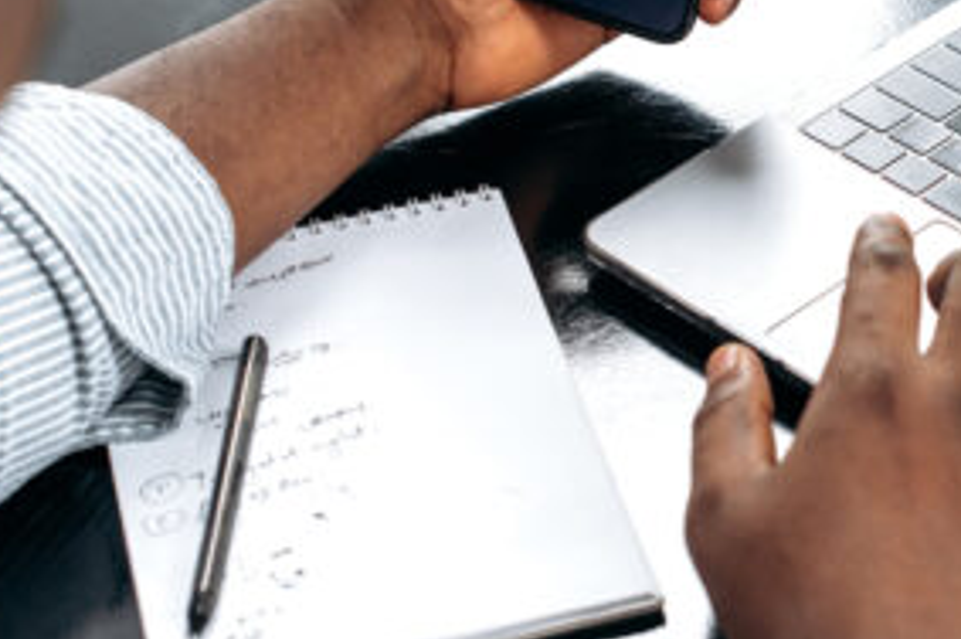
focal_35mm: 113
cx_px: 846
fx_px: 3013
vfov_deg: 12.1
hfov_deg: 17.9
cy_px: 146
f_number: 4.5
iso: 500
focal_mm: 50
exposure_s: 1/60
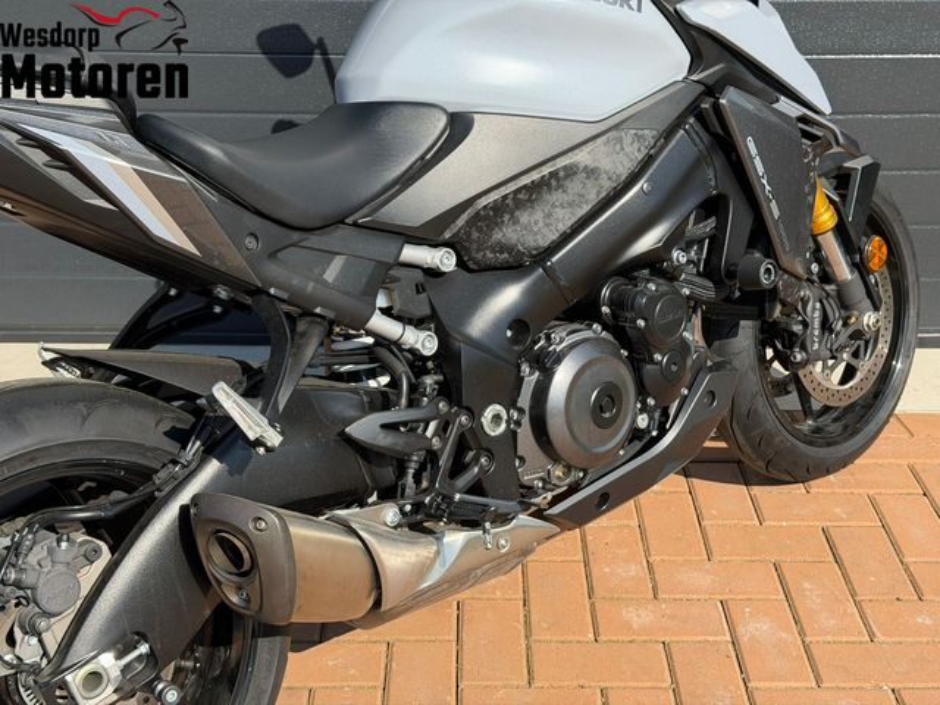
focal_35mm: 48
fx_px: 1303
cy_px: 352
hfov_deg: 39.7
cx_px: 470
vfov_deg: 30.3
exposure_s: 1/3226
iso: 80
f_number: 1.78
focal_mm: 6.76
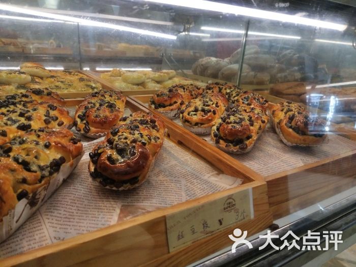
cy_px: 134
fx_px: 267
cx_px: 178
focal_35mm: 26
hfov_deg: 67.3
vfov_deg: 53.1
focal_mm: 3.88
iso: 250
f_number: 2
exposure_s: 1/100
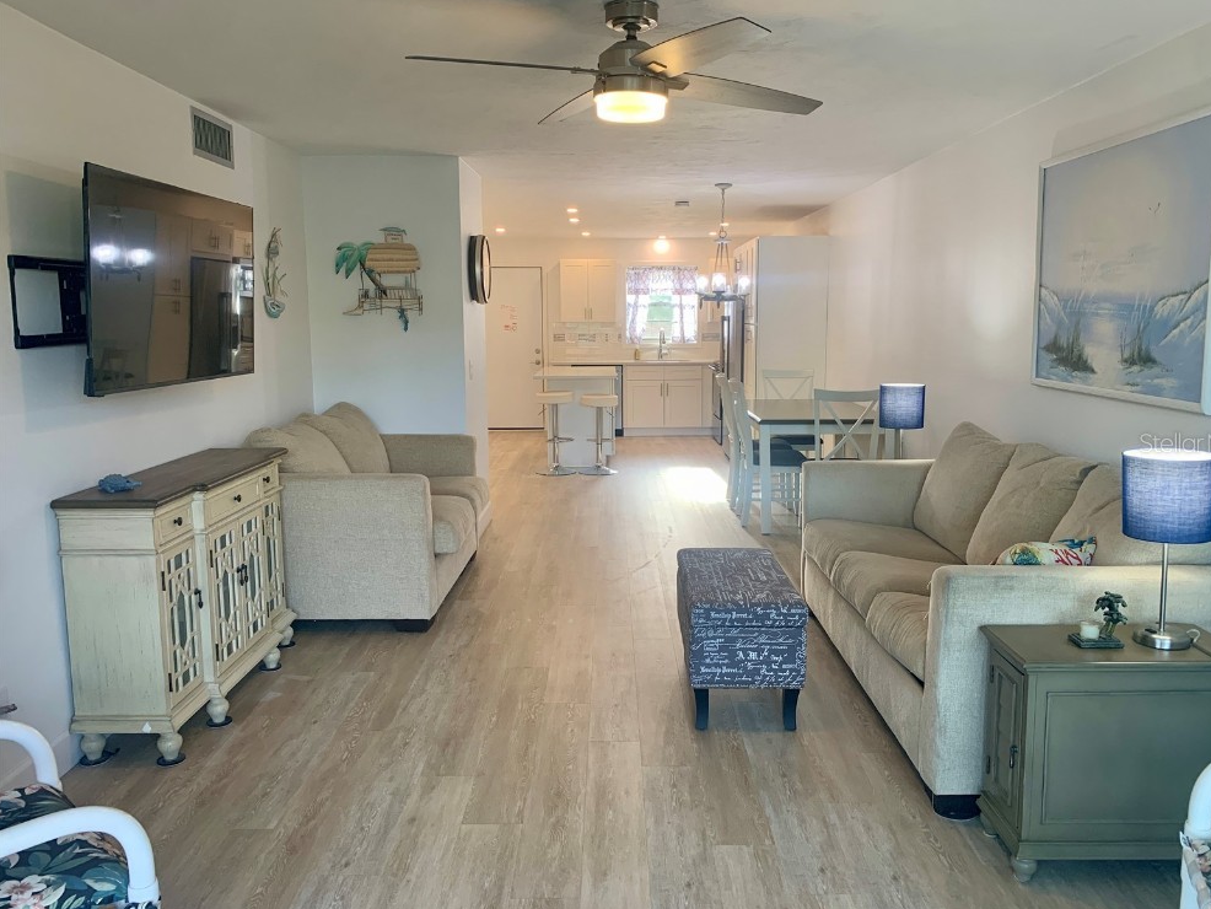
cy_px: 442
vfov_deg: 51.4
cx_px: 626
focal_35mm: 27
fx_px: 945
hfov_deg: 65.3
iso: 64
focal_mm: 4.25
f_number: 1.8
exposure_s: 1/60
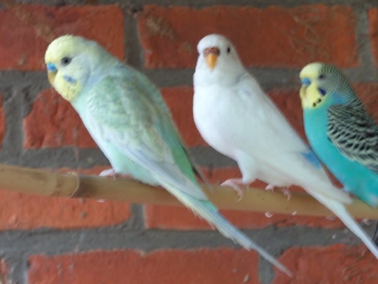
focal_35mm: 148
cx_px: 189
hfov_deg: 13.3
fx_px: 1616
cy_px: 142
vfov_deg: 10.0
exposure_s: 1/14
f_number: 4
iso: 100
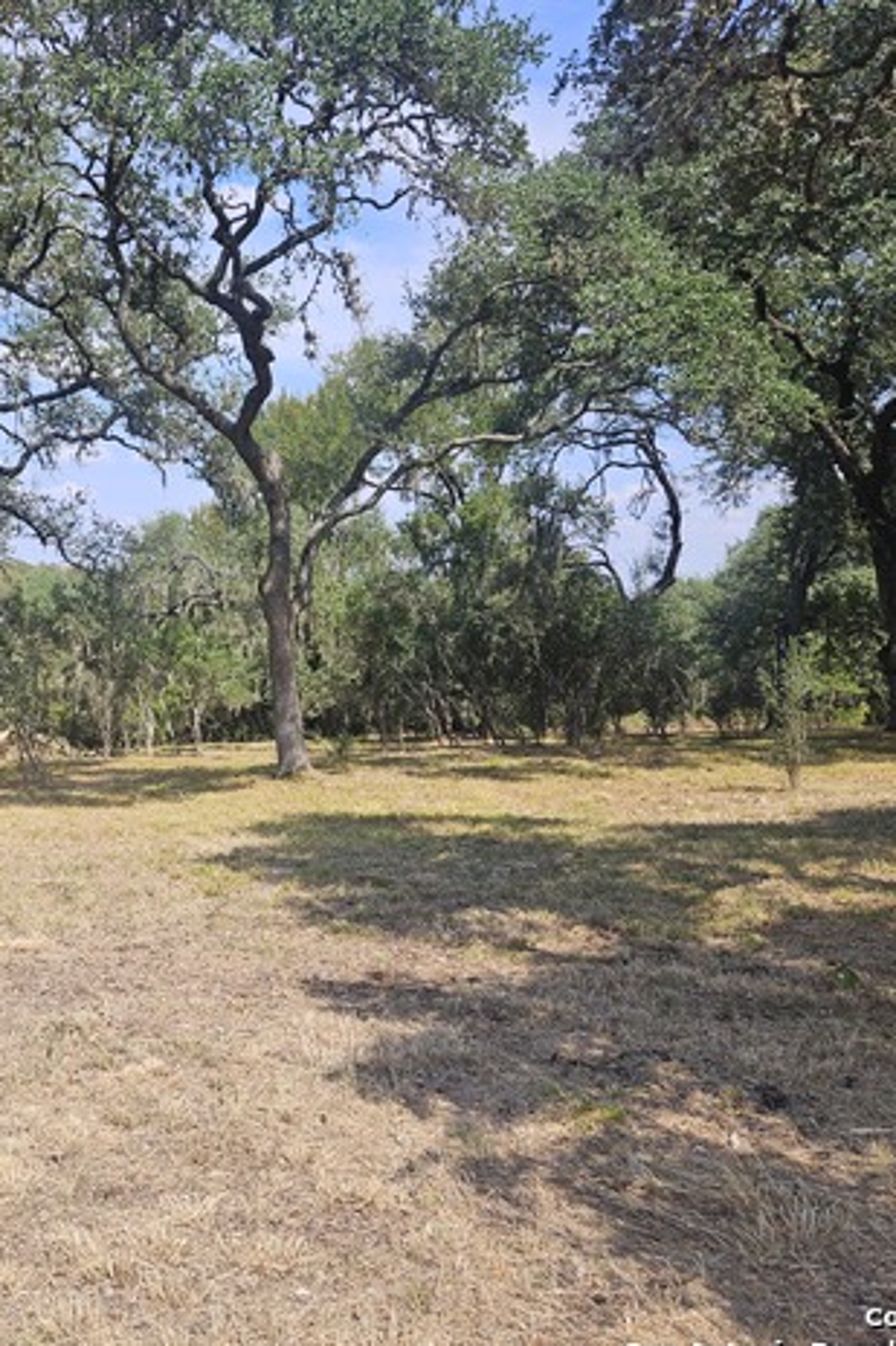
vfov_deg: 57.2
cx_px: 168
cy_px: 673
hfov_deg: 38.3
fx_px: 1233
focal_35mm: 33
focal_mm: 5.4
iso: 25
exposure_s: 1/1005
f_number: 1.8
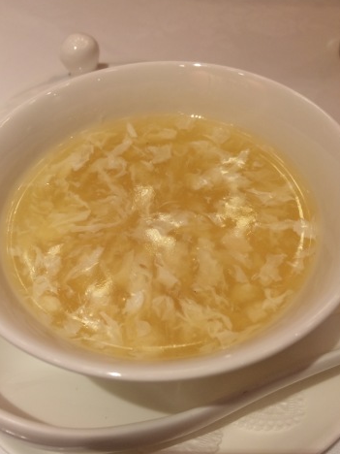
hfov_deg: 45.4
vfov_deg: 58.3
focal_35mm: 31
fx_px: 406
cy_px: 231
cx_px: 164
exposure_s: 1/30
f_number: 2.2
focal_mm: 4.15
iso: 64
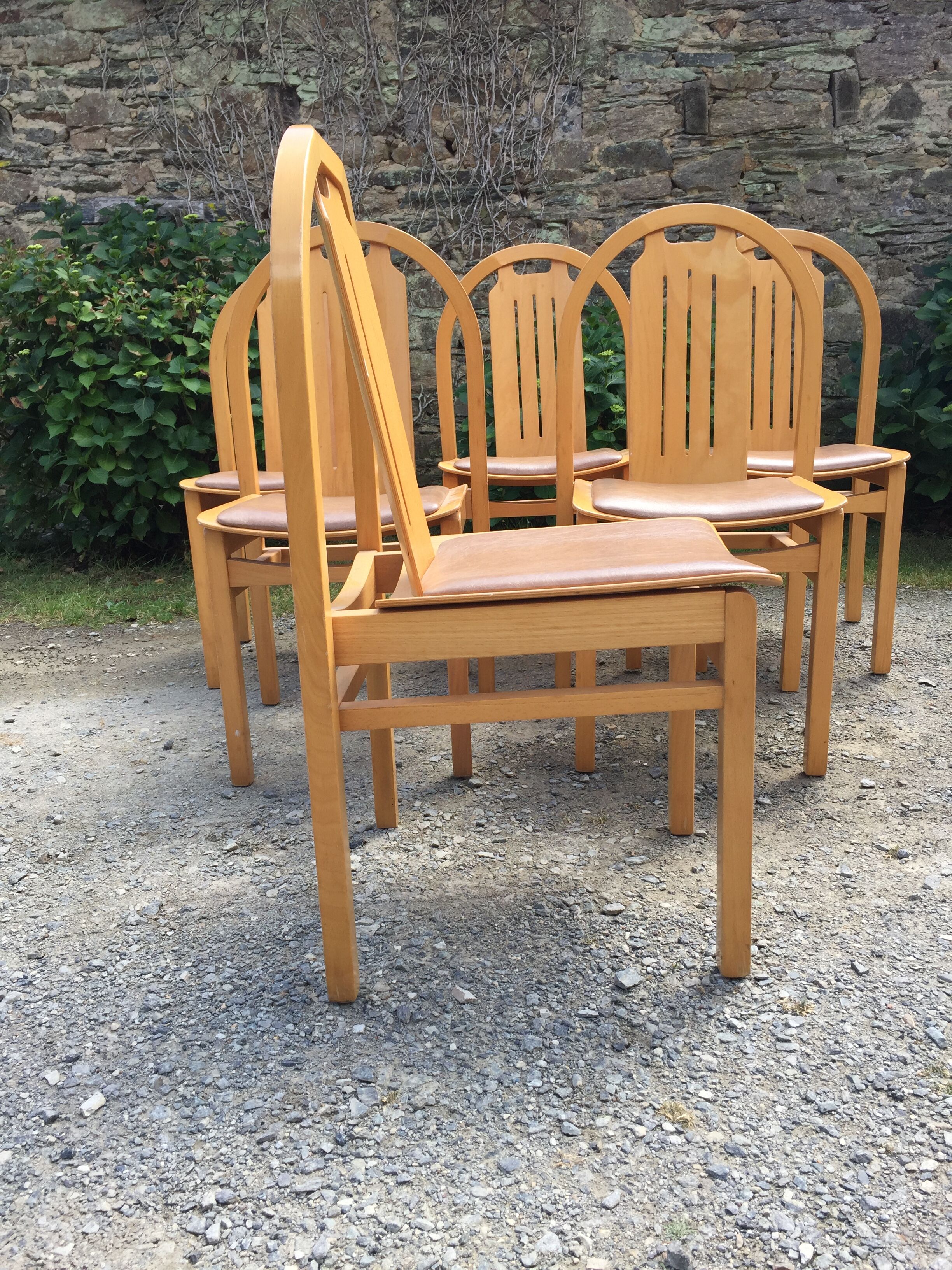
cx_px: 476
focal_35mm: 29
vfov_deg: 61.7
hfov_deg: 48.2
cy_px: 635
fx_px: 1063
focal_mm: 4.15
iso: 32
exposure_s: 1/460
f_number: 2.2
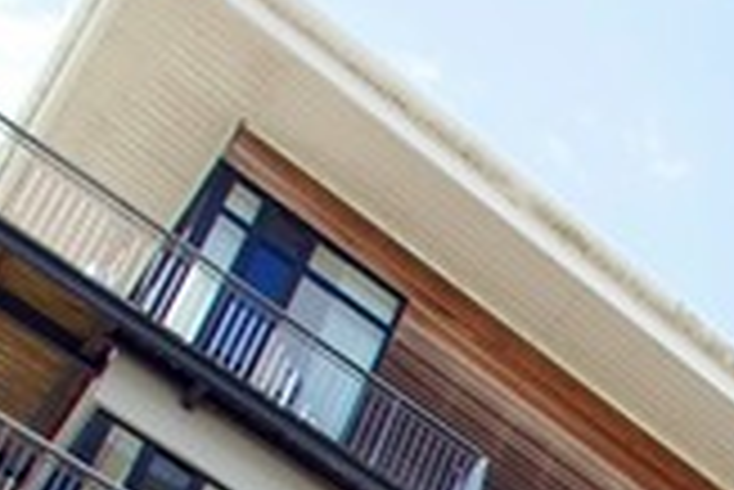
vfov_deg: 10.7
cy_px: 1405
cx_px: 1450
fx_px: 1918
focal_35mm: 94
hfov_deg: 16.6
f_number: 6.3
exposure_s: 1/60
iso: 100
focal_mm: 10
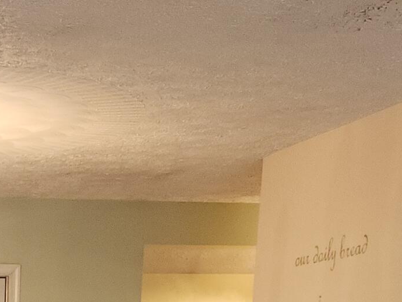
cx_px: -55
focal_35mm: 100
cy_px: 634
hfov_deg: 18.8
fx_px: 1162
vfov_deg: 12.7
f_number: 1.8
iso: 100
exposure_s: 1/40
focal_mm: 5.54
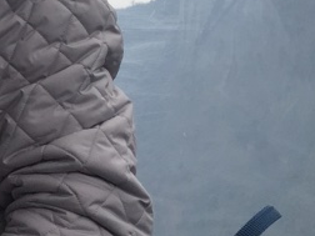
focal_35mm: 118
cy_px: 81
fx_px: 1074
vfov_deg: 12.5
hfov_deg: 14.2
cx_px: -301
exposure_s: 1/403
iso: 32
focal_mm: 4.15
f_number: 2.2
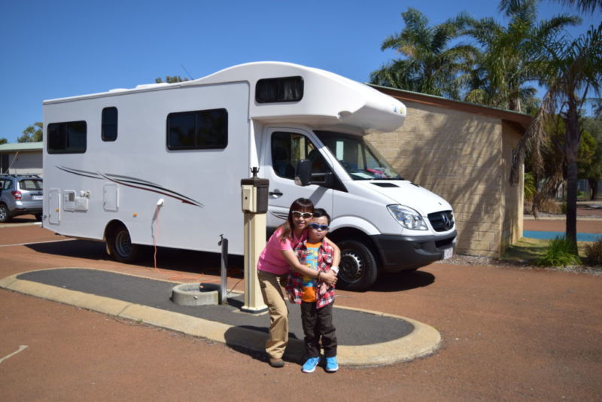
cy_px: 201
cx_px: 301
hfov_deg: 57.2
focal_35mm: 33
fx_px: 552
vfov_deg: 40.0
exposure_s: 1/3200
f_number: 3.8
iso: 200
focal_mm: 22
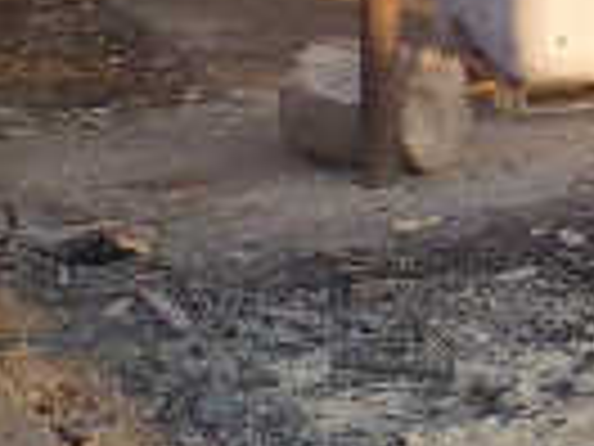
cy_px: -509
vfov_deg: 9.5
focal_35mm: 144
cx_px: 1485
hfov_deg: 11.2
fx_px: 2471
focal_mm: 5
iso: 80
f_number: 2.8
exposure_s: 1/200
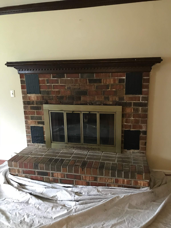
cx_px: 86
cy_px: 114
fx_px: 184
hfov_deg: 49.7
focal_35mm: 28
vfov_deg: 63.4
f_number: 1.8
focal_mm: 3.99
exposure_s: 1/9
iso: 100
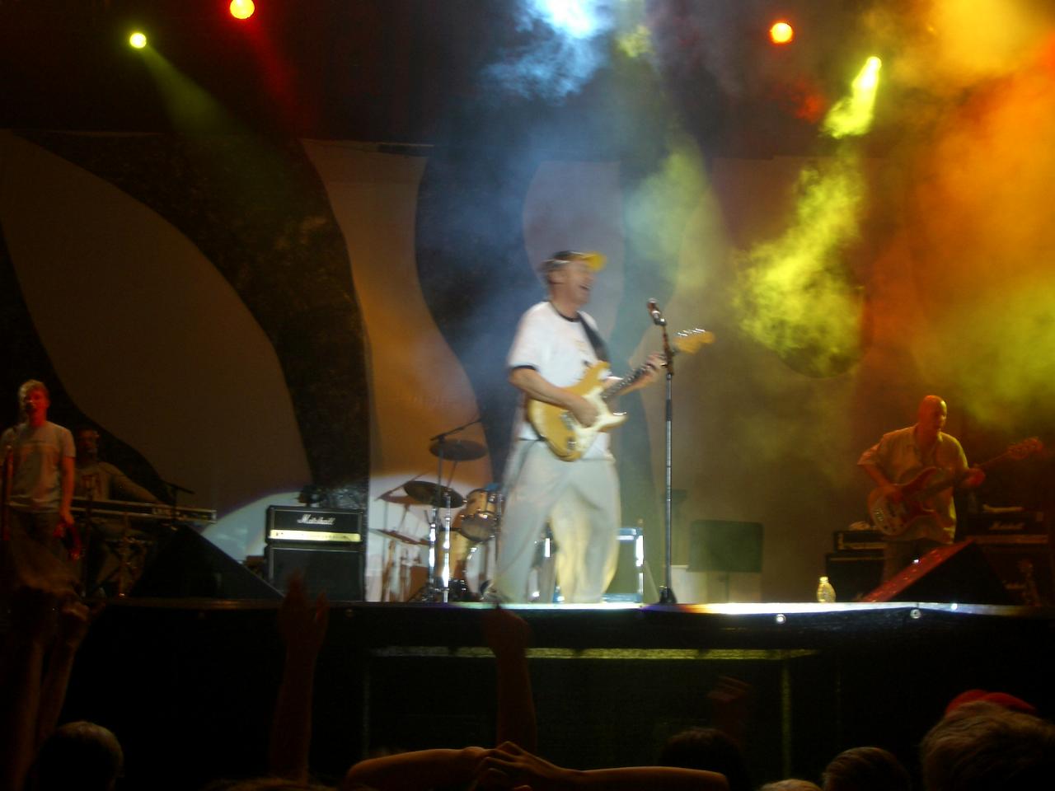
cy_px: 396
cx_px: 528
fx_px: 1493
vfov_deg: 29.7
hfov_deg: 38.9
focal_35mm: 49
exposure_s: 1/25
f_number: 3.1
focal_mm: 8.2
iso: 50
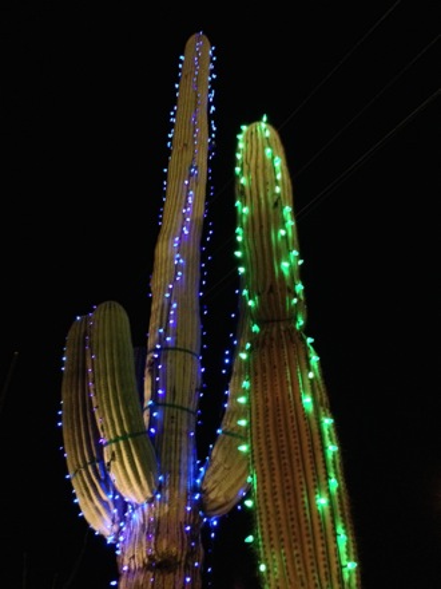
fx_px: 561
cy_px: 294
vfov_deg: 55.4
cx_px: 220
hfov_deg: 42.9
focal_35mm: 33
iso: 800
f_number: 2.4
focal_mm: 4.12
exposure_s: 1/15
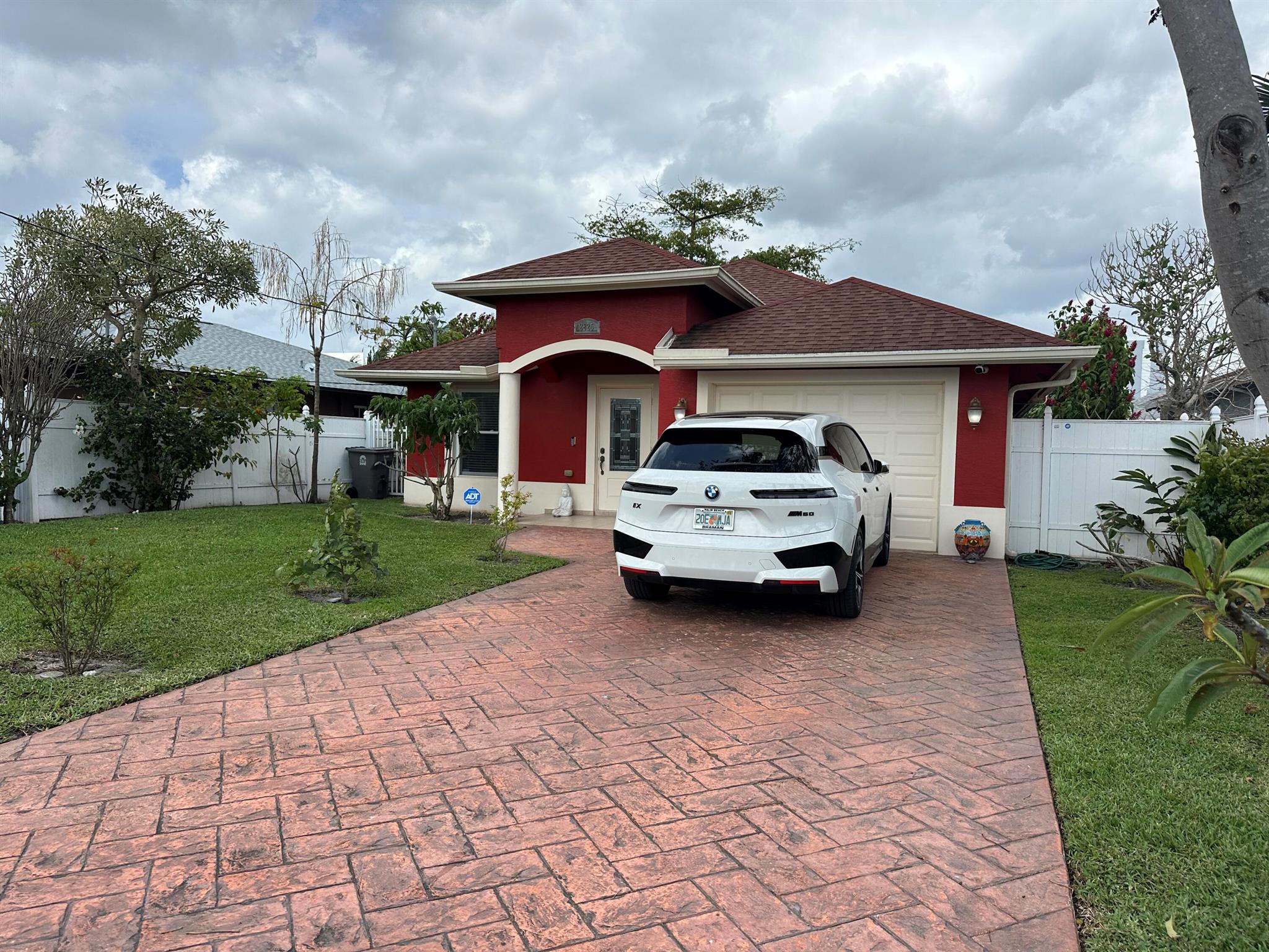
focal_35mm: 24
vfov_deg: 56.8
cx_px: 634
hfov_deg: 71.6
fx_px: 880
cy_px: 476
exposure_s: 1/5525
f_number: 1.78
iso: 80
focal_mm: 6.86
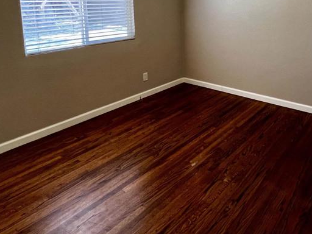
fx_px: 234
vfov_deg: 48.3
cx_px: 247
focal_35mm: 26
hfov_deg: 62.0
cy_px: 30
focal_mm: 1.57
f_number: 1.8
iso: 250
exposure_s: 1/98
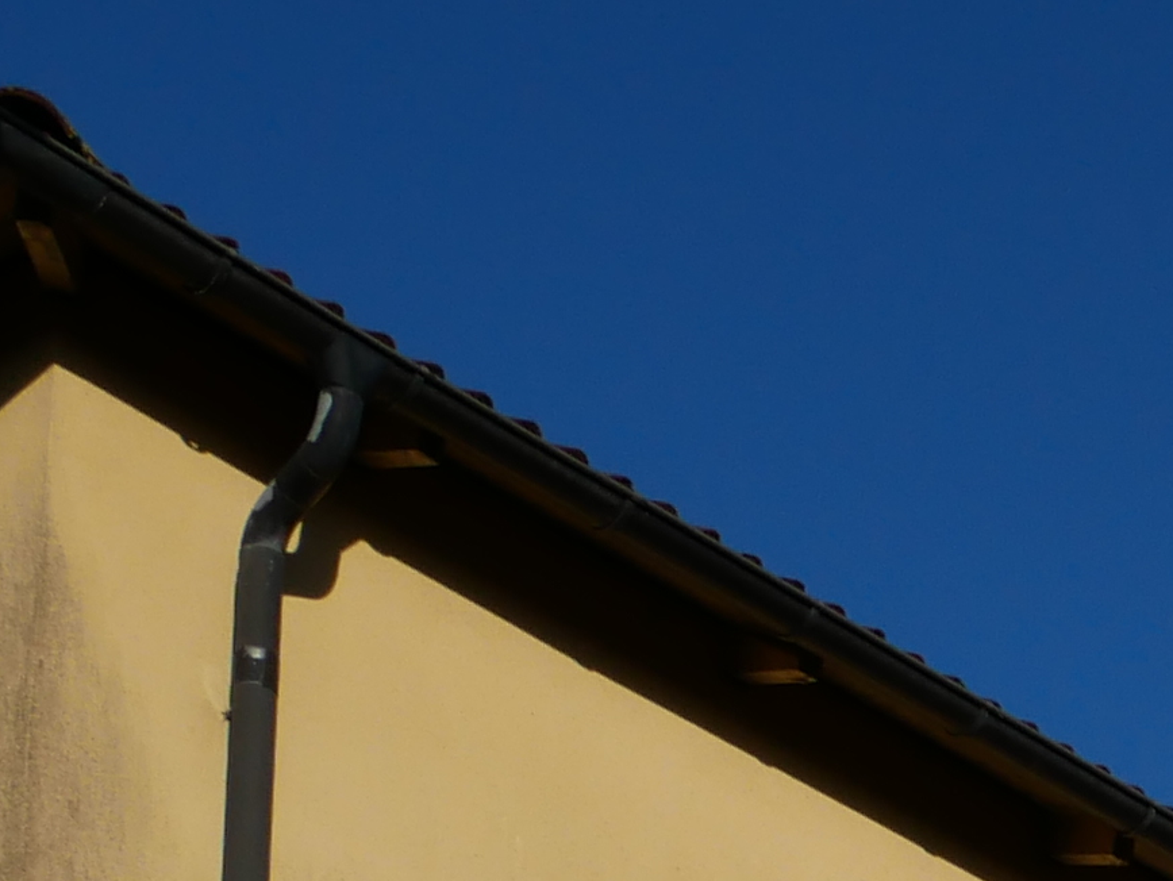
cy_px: 2315
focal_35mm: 127
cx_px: 2020
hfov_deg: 14.0
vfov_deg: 9.8
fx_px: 4306
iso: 200
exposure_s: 1/640
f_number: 9
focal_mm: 12
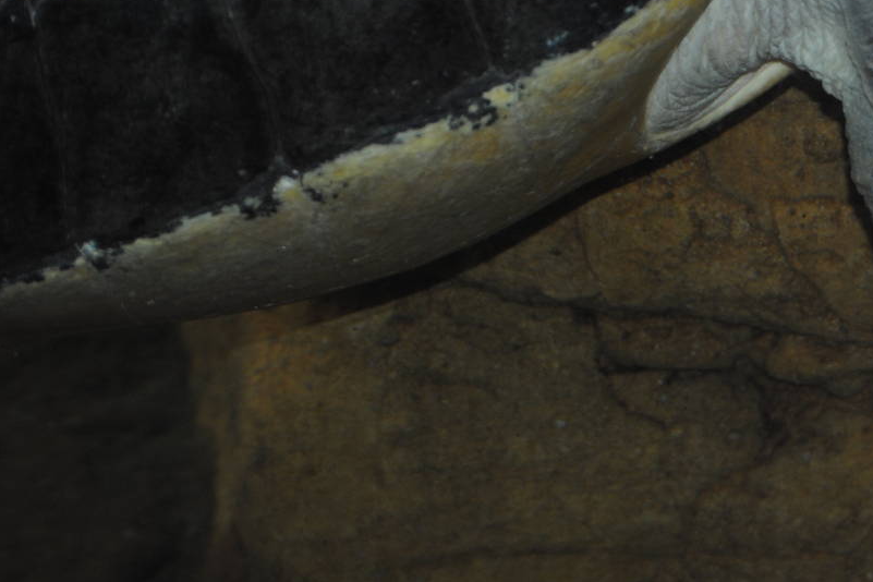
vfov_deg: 7.4
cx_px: 678
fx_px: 4510
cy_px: 27
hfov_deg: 11.0
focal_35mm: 186
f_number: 4.2
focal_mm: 62
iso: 200
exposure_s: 1/60
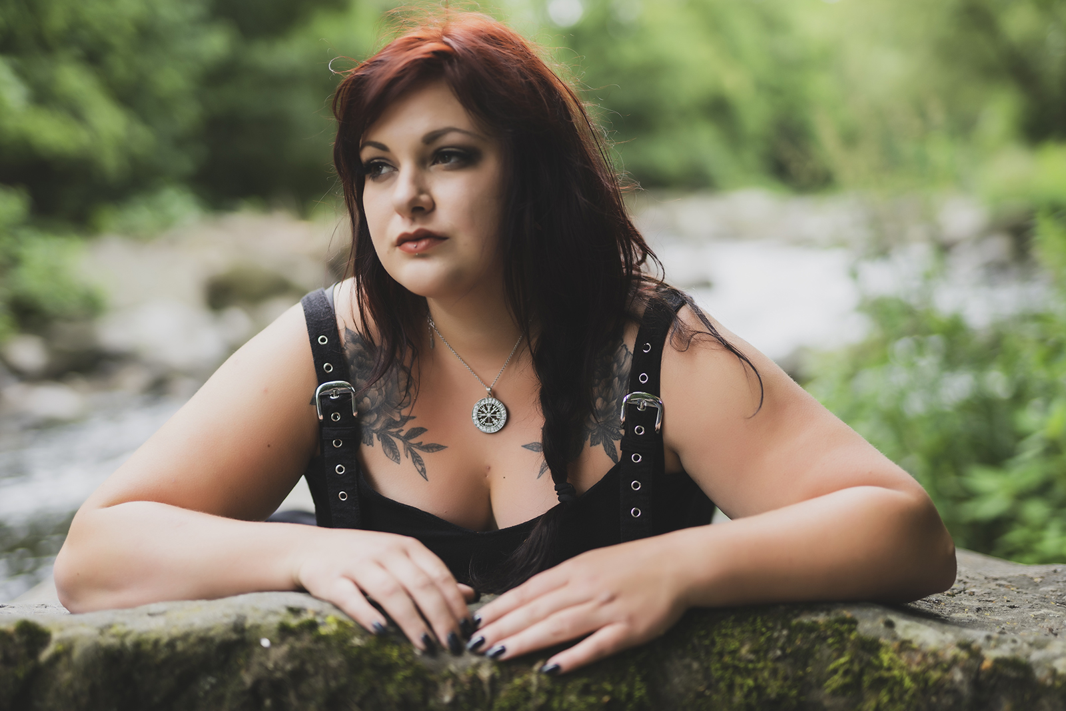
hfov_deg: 39.6
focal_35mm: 50
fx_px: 1481
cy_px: 356
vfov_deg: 27.0
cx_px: 533
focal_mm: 50
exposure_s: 1/500
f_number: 1.4
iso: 125
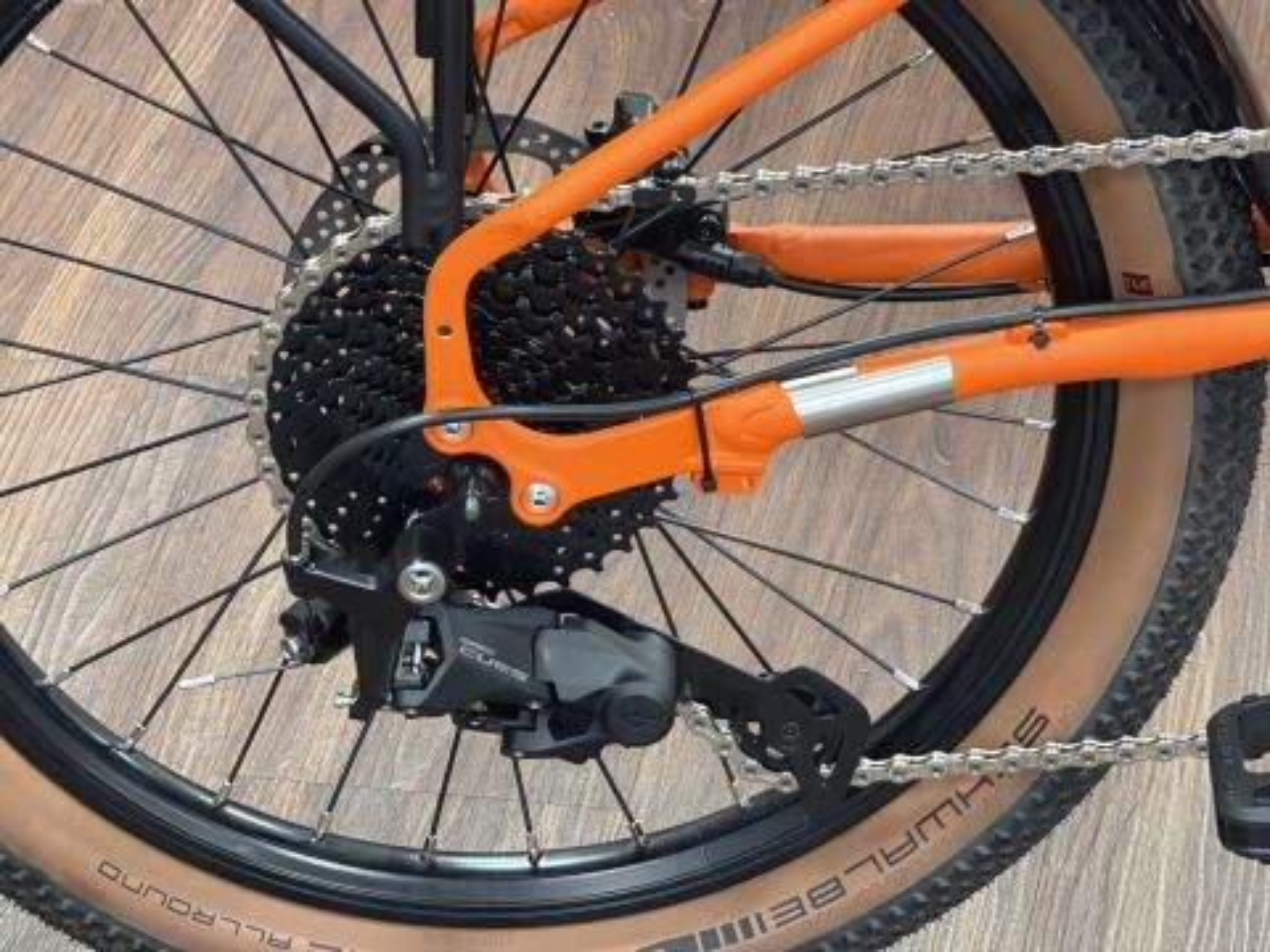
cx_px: 635
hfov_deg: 9.9
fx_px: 7338
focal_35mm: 200
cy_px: 476
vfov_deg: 7.4
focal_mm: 16.89
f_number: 2.8
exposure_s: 1/50
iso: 640
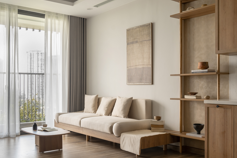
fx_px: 263
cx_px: 126
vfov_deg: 33.4
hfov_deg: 48.4
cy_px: 82
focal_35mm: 40
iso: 200
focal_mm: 25
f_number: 7.1
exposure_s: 1/20
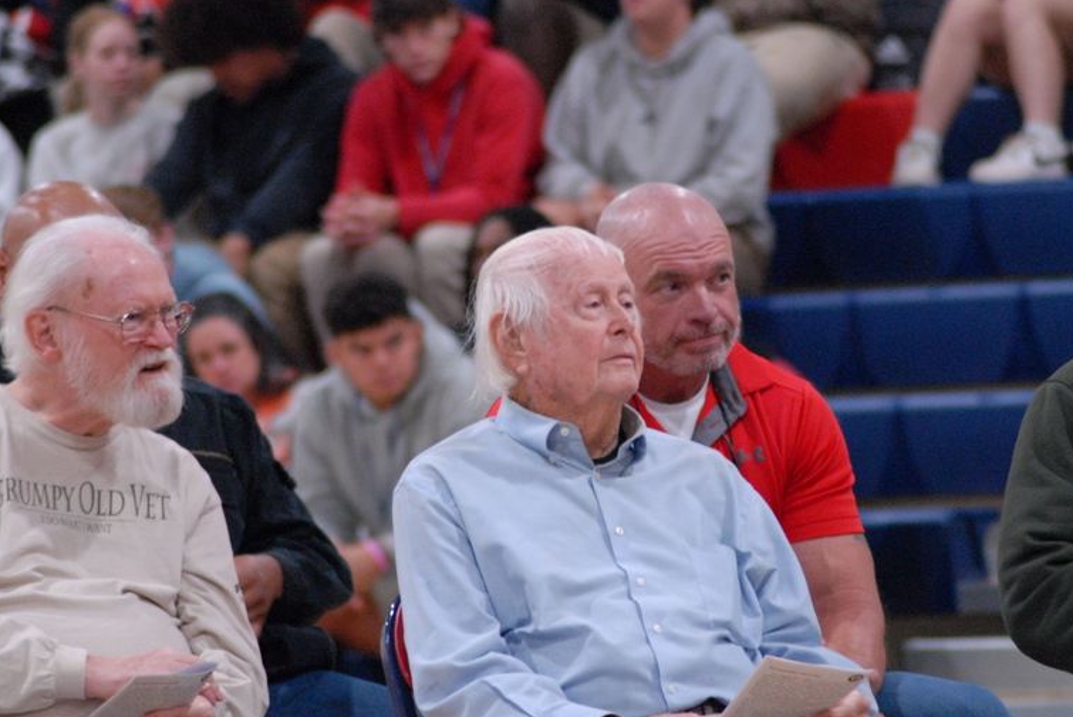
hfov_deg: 5.6
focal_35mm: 366
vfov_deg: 3.8
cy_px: 307
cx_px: 578
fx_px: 10919
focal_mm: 180
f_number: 4.8
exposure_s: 1/30
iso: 1000
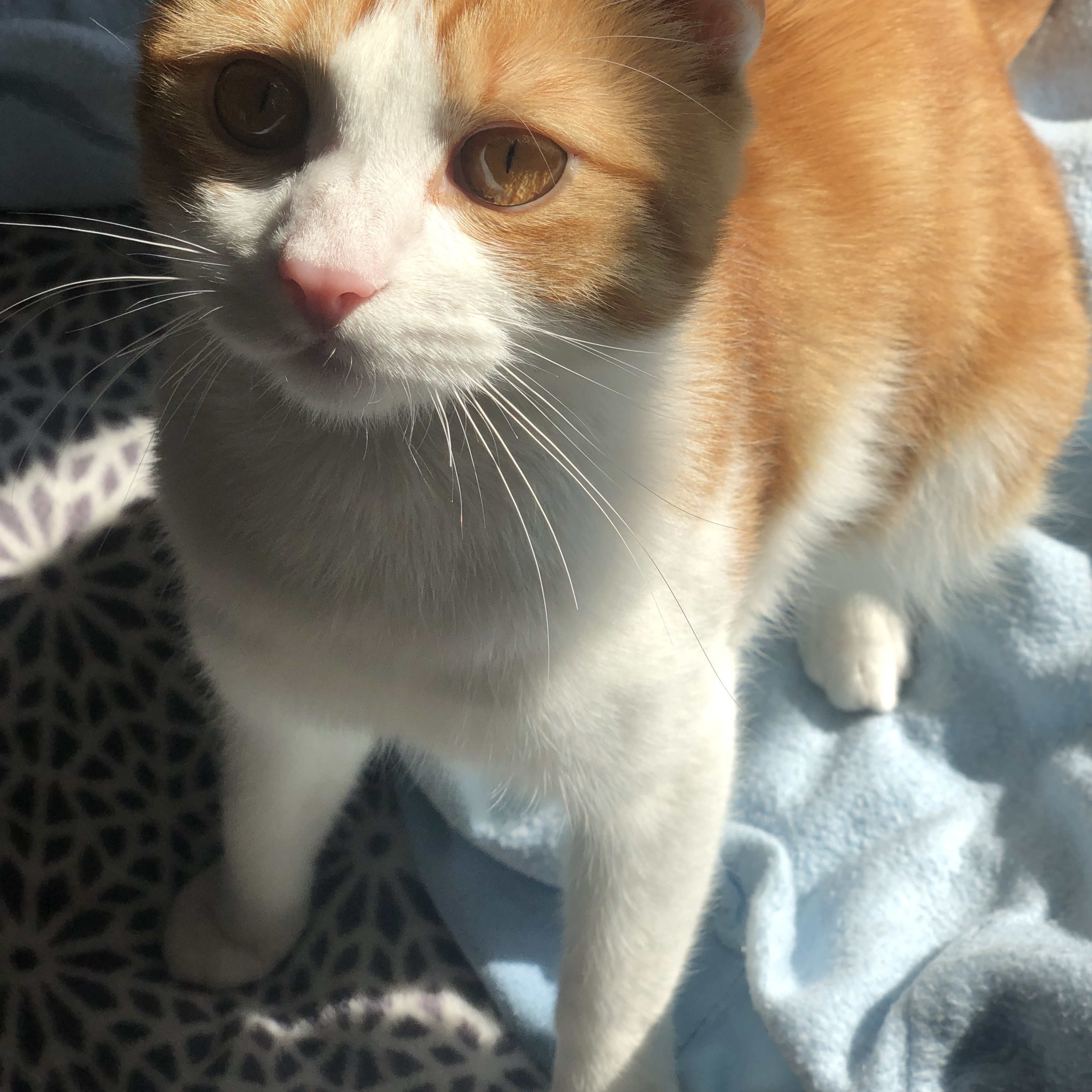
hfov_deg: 27.7
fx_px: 2213
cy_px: 391
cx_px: 546
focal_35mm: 62
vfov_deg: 27.6
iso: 16
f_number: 2.4
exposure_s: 1/640
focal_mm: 6
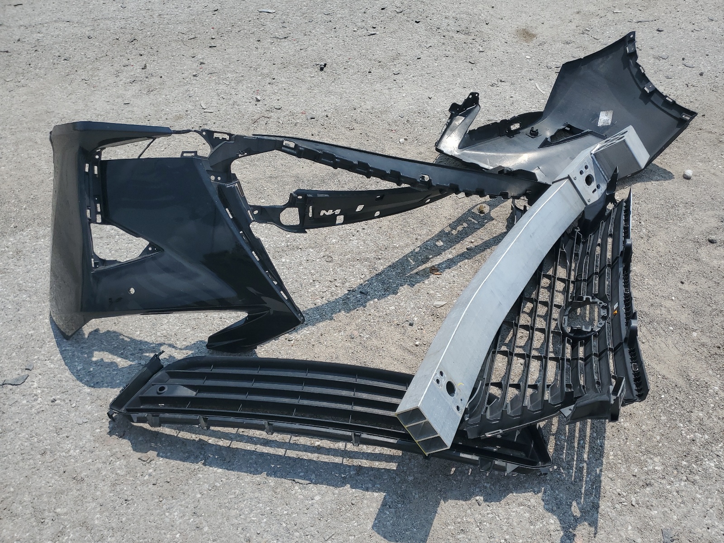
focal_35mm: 26
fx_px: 544
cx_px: 362
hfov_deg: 67.3
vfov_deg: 53.1
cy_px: 272
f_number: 1.5
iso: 50
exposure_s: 1/5000
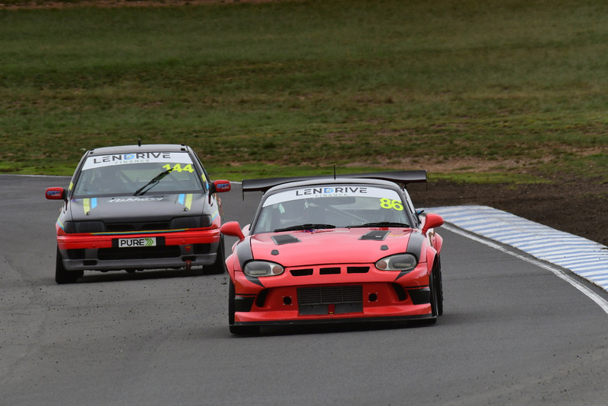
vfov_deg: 1.8
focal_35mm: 750
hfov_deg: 2.7
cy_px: 203
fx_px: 12671
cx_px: 304
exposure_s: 1/640
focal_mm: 500
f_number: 10
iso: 640
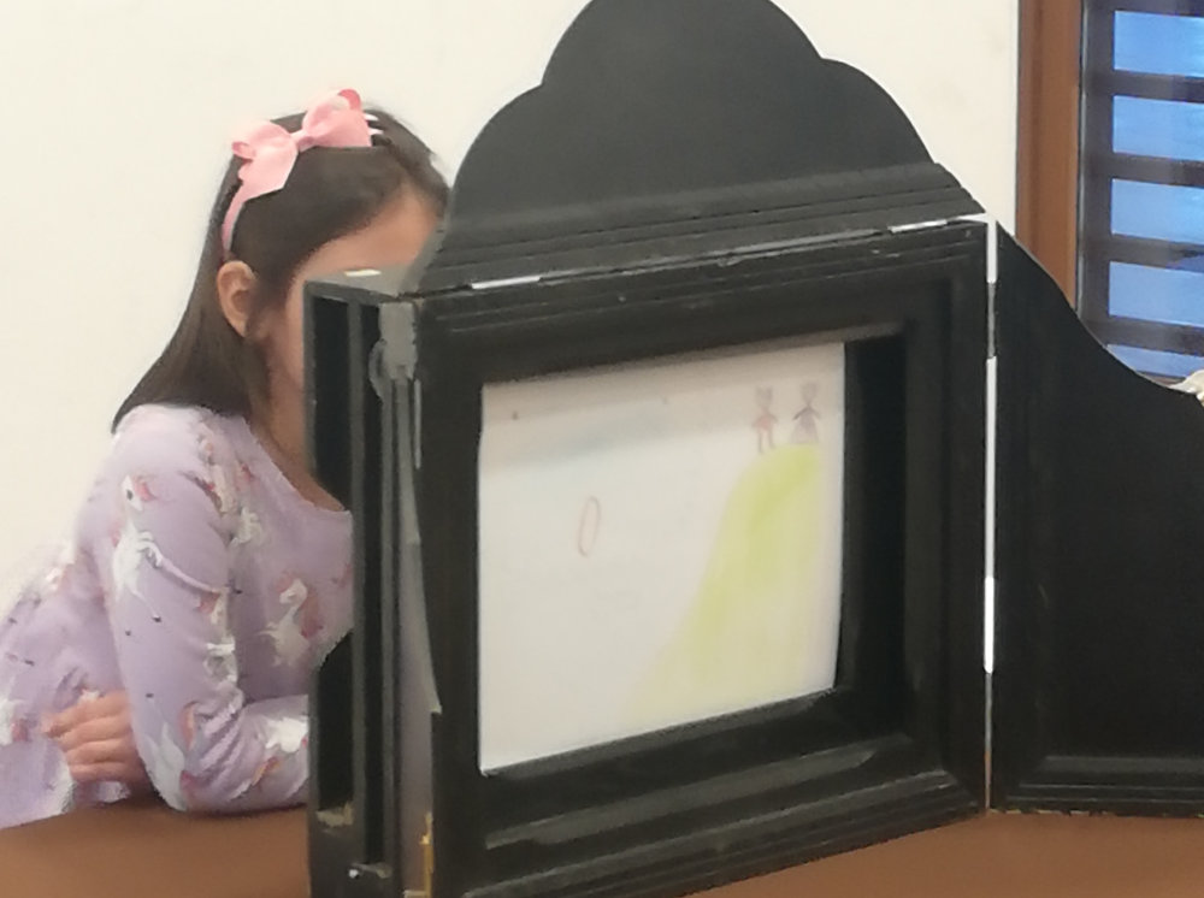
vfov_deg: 14.2
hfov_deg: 18.9
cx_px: 602
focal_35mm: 104
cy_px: 449
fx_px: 3610
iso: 250
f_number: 2.2
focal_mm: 3.8
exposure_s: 1/33
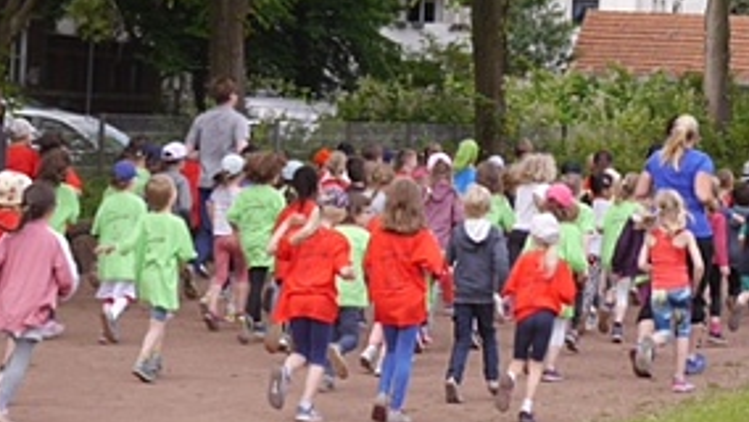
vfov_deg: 7.7
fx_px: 3119
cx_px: 355
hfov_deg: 13.7
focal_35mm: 157
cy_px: 165
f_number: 2.8
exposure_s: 1/640
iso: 160
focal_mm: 35
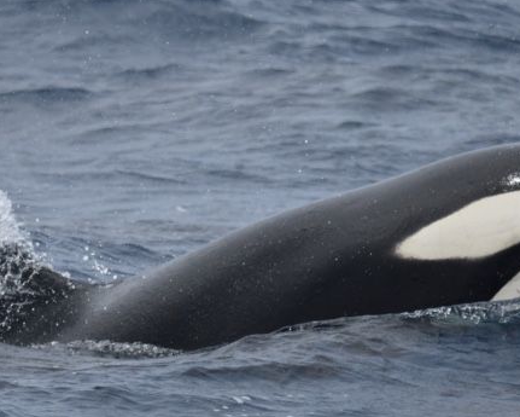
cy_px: 143
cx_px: 343
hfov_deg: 2.8
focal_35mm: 679
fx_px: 10452
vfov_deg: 2.3
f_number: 6
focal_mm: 390
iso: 900
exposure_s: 1/8000
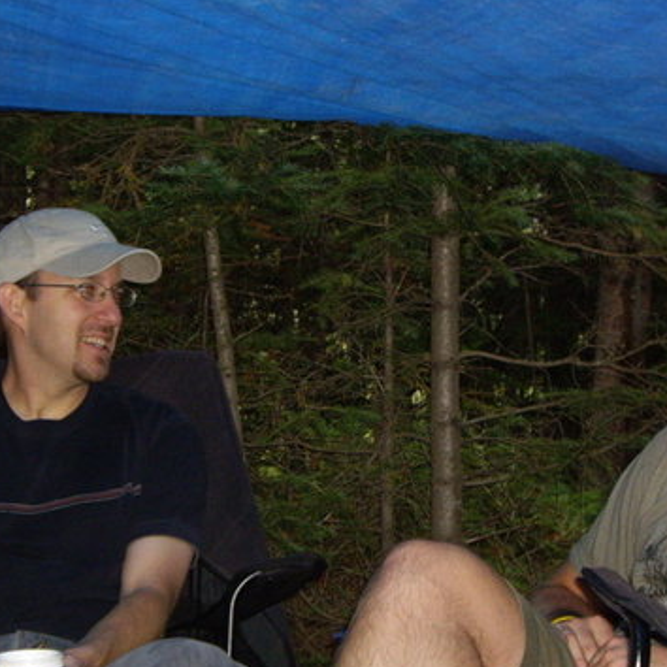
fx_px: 1918
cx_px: 371
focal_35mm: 88
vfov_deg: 19.7
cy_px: 377
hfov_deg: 19.7
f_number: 3.3
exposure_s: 1/60
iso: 200
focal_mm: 9
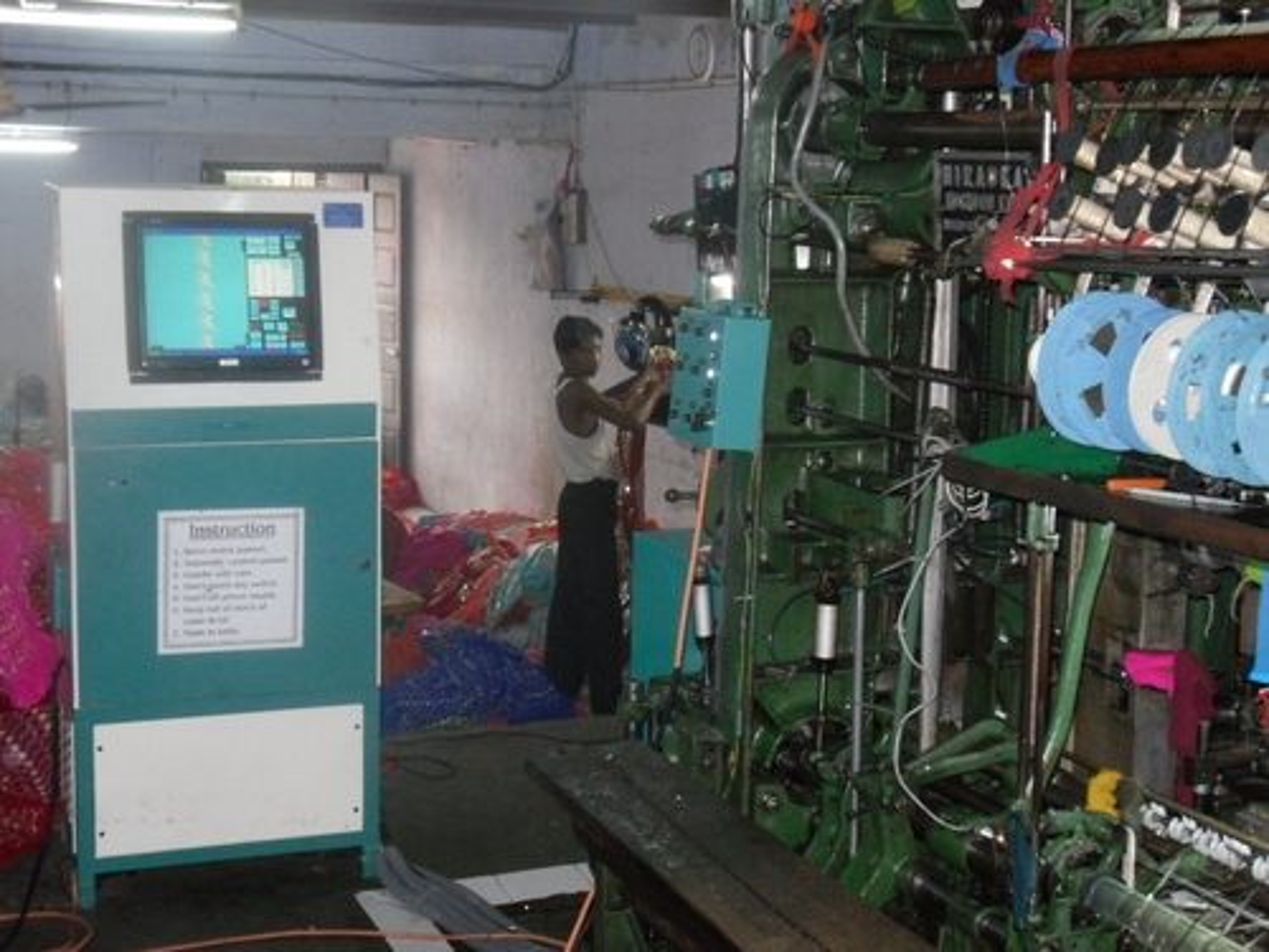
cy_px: 476
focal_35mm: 70
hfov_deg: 27.8
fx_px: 2566
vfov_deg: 21.0
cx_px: 634
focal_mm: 9.83
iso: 800
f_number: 4
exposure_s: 1/53
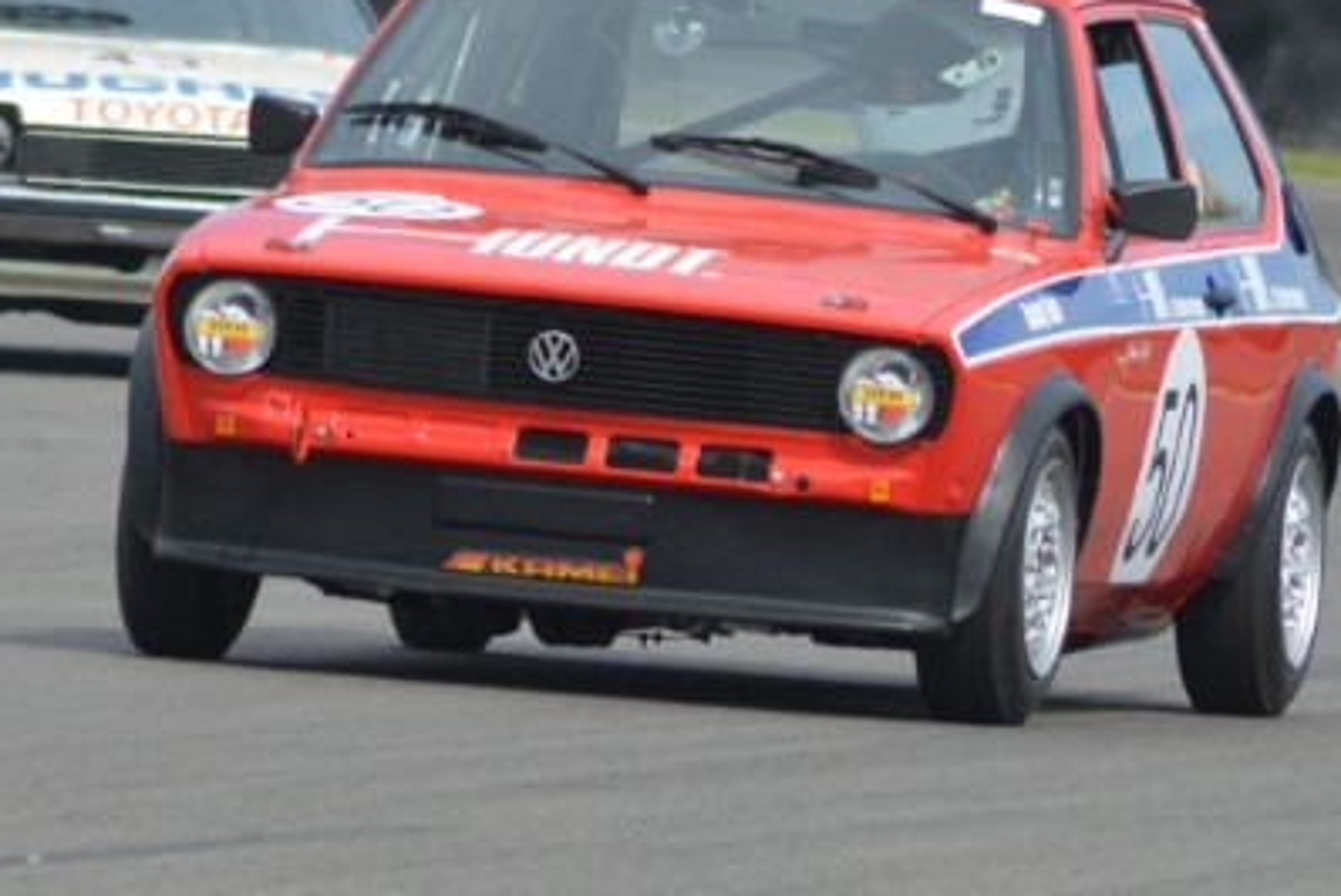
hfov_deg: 2.8
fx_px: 27510
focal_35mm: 738
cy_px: 335
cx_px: 586
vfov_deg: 1.9
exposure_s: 1/640
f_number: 9
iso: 400
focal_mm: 280
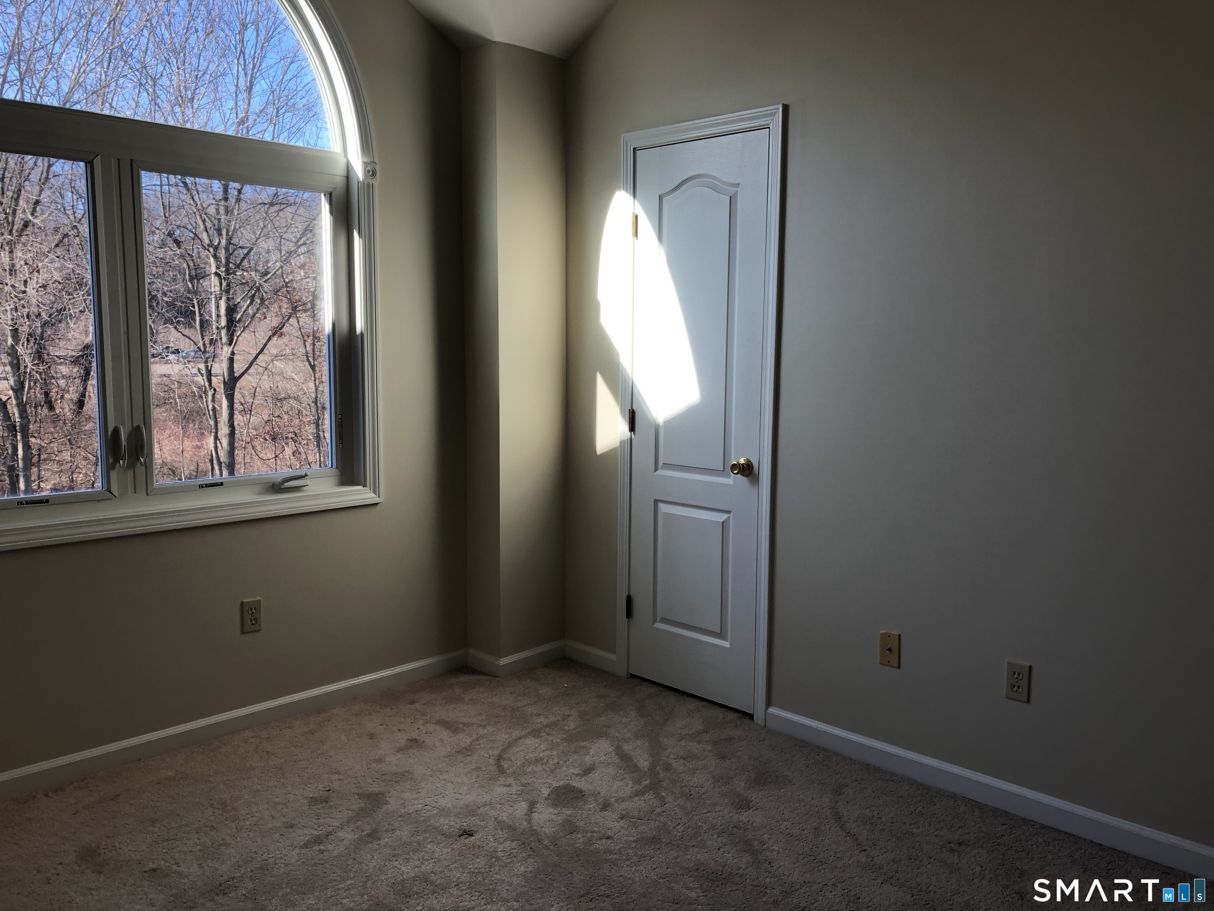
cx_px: 607
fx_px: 982
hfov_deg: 63.4
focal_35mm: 28
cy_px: 456
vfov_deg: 49.7
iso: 25
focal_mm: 3.99
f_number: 1.8
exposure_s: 1/120
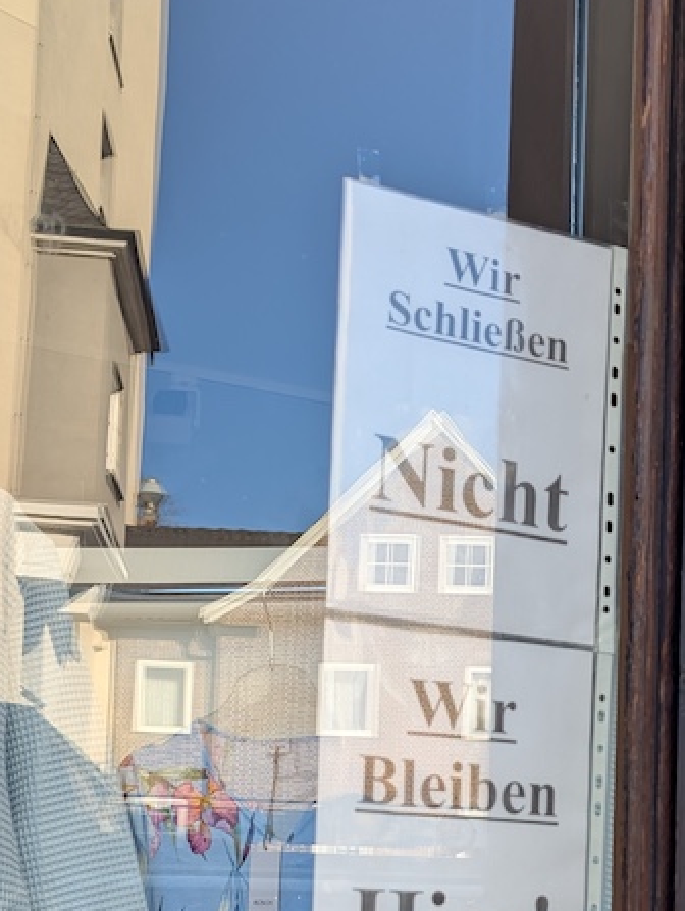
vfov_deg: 33.3
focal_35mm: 55
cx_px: 452
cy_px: 801
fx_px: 1449
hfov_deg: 26.5
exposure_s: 1/202
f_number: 1.68
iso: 20
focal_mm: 6.9
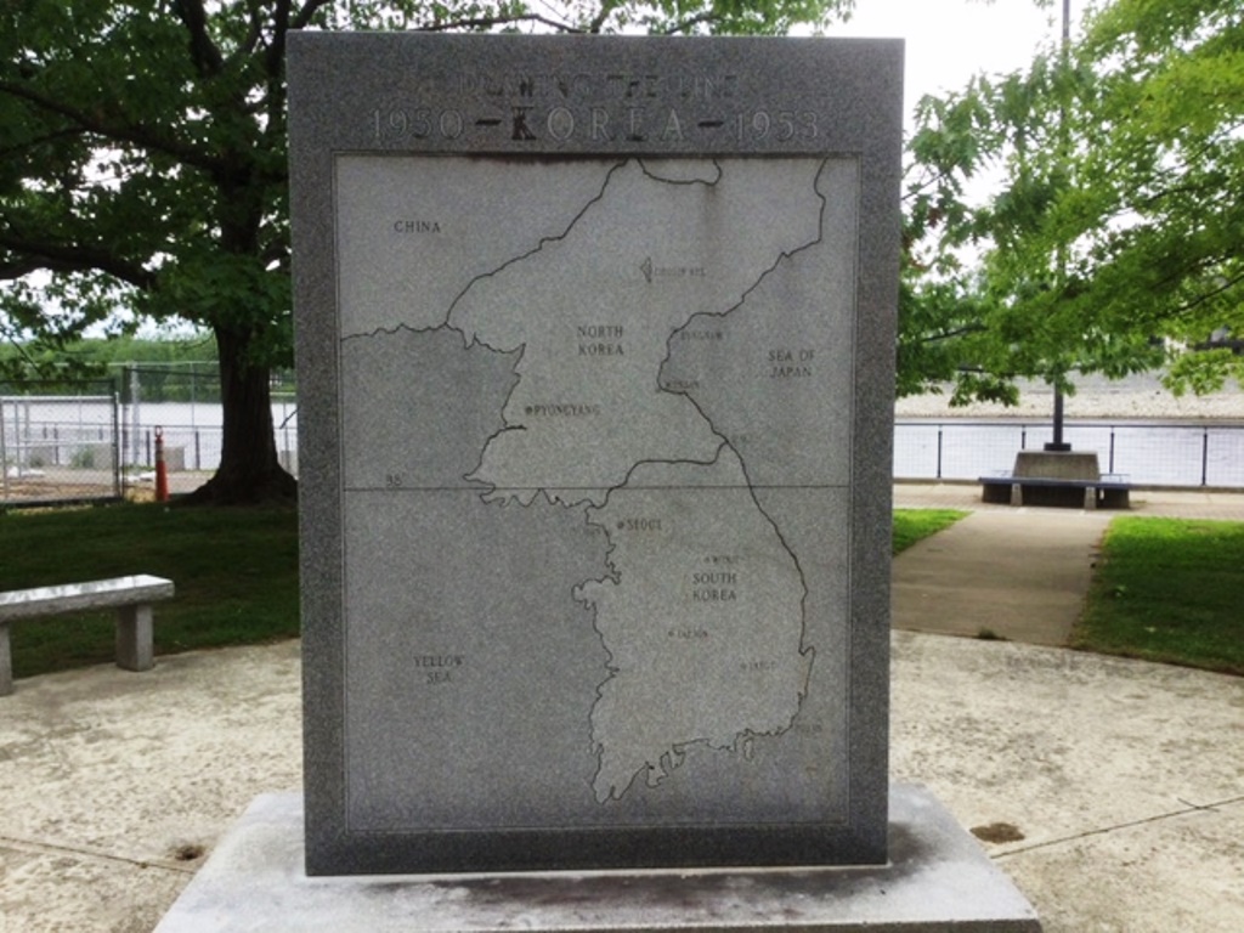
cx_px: 622
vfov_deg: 45.4
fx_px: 1114
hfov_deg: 58.4
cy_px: 466
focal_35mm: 31
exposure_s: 1/479
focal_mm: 3.3
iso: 25
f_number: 2.4
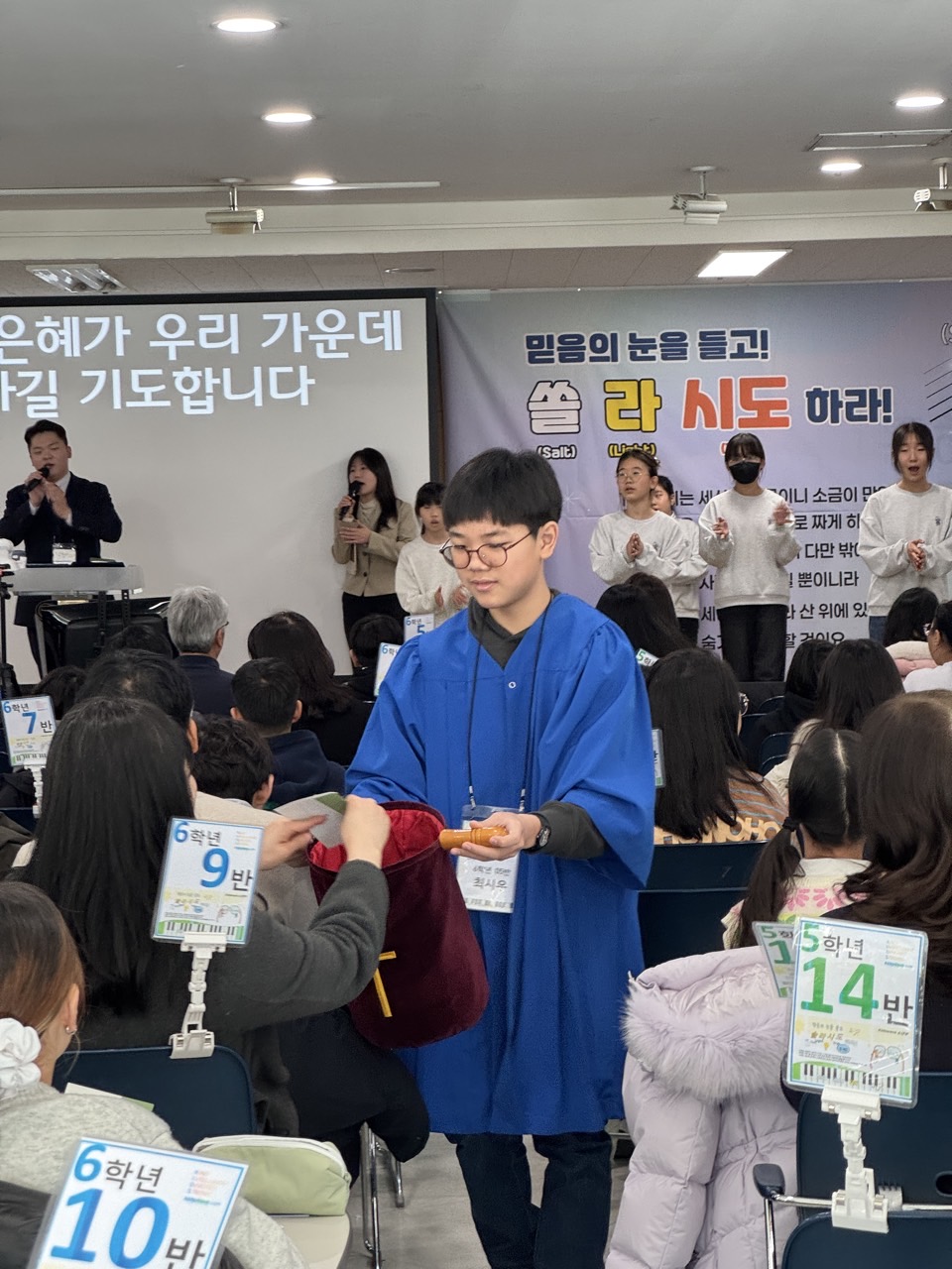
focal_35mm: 77
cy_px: 634
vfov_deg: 25.3
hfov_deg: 19.1
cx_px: 476
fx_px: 2824
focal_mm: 9
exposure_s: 1/60
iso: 250
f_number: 2.8
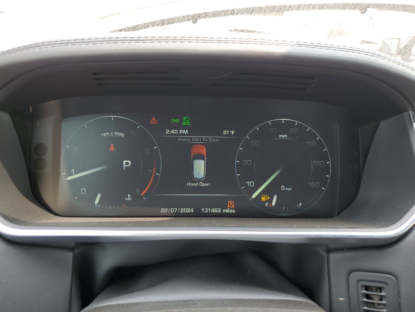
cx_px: 203
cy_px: 152
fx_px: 324
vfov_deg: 51.4
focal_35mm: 27
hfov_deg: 65.3
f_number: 1.5
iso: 50
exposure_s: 1/175
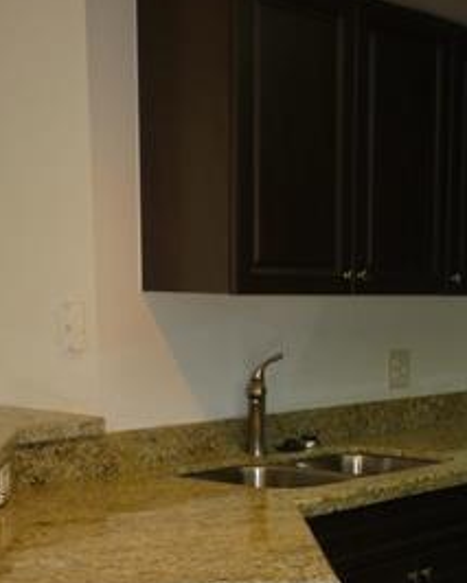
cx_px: 401
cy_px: 500
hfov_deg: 22.1
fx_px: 1174
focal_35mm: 68
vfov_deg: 27.1
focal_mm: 5.2
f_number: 3.3
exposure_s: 1/30
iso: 100
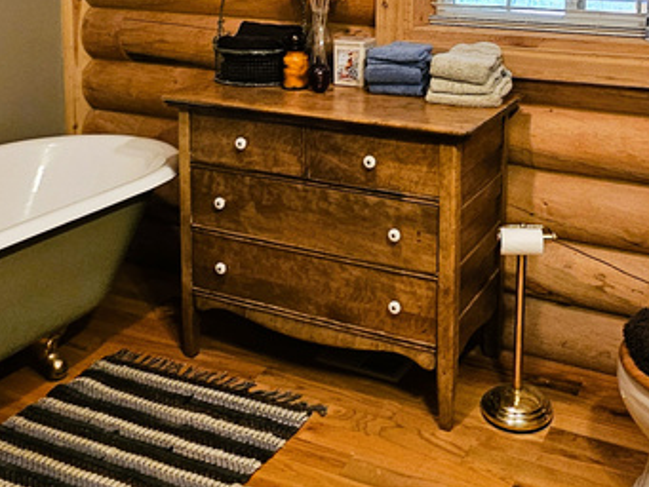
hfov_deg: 47.4
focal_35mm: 39
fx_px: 731
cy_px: 21
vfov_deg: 34.2
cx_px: 403
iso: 320
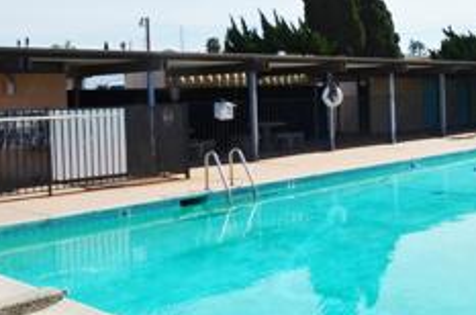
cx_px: 507
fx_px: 598
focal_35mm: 45
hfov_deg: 37.3
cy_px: 98
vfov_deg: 29.2
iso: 100
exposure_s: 1/400
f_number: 10
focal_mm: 11
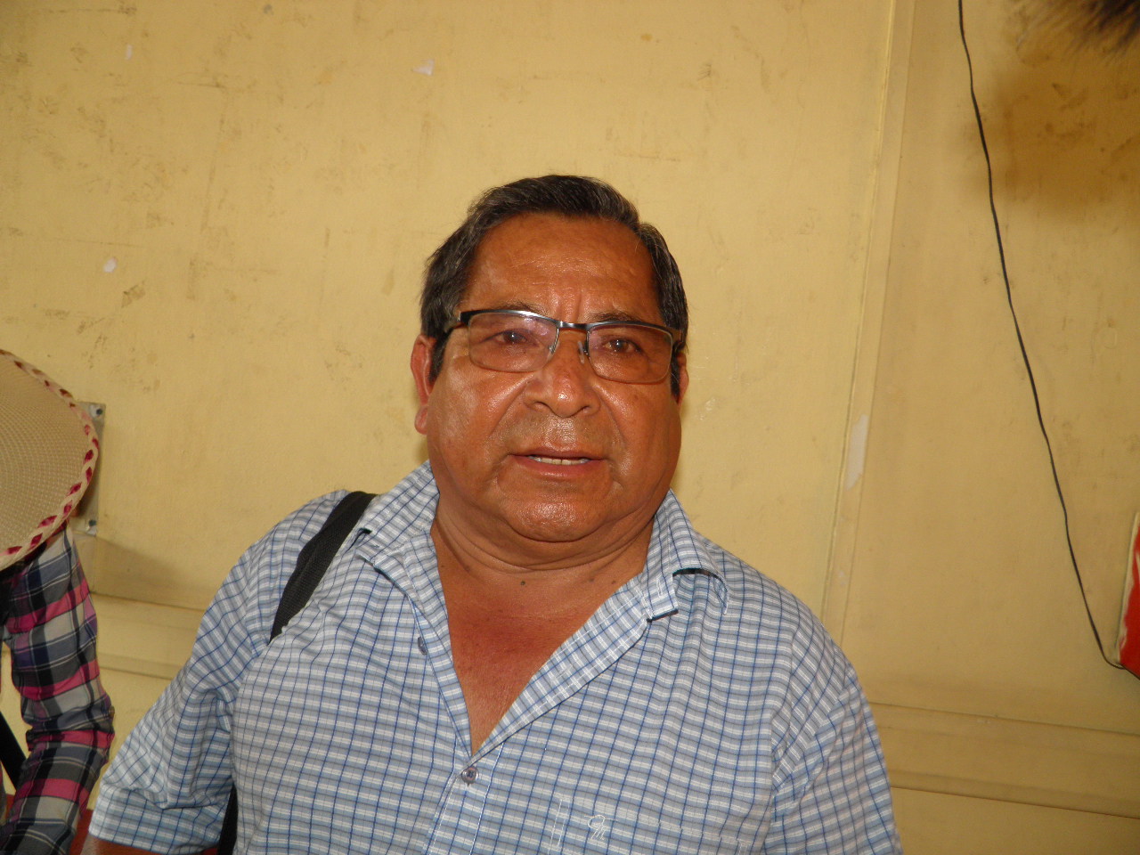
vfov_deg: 49.7
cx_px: 570
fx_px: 922
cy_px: 428
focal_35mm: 28
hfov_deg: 63.4
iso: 100
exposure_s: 1/30
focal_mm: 4.9
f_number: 2.8
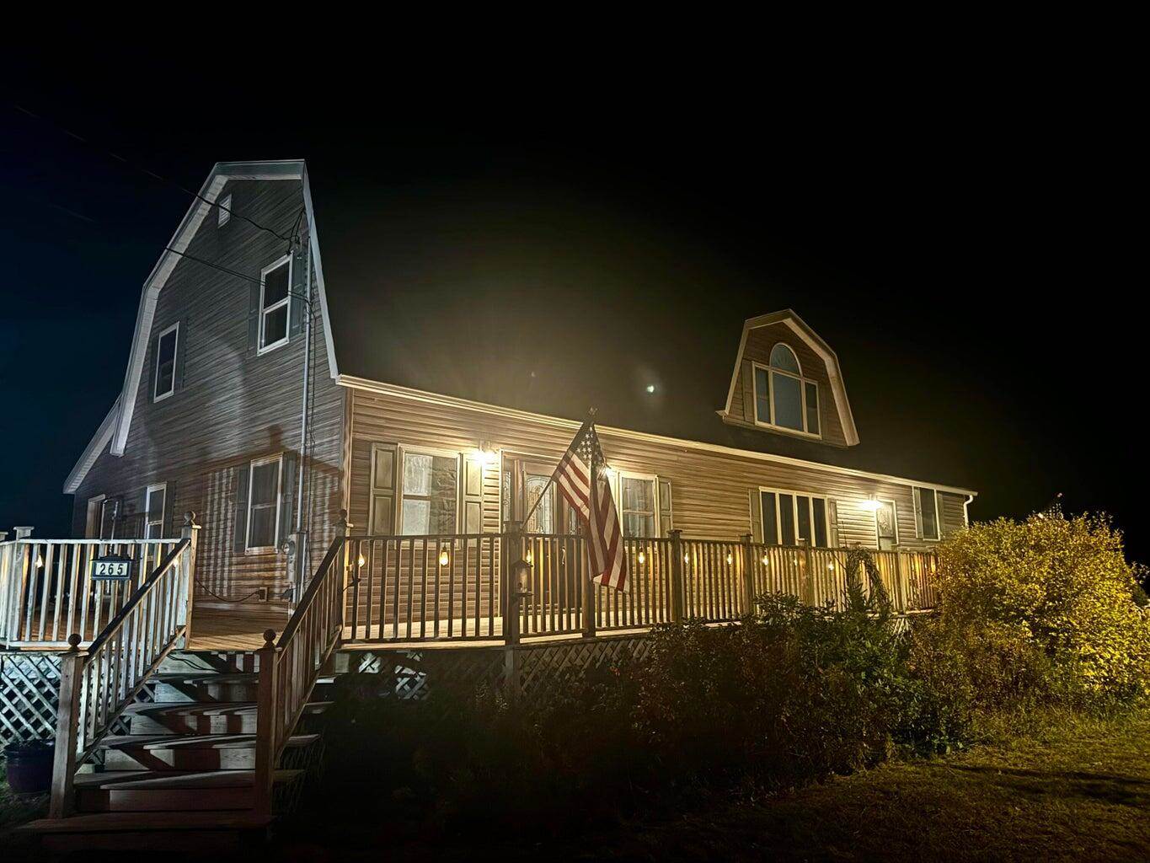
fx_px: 797
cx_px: 575
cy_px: 432
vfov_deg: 56.8
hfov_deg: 71.6
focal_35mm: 24
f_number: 1.78
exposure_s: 1/15
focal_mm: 6.76
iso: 1000
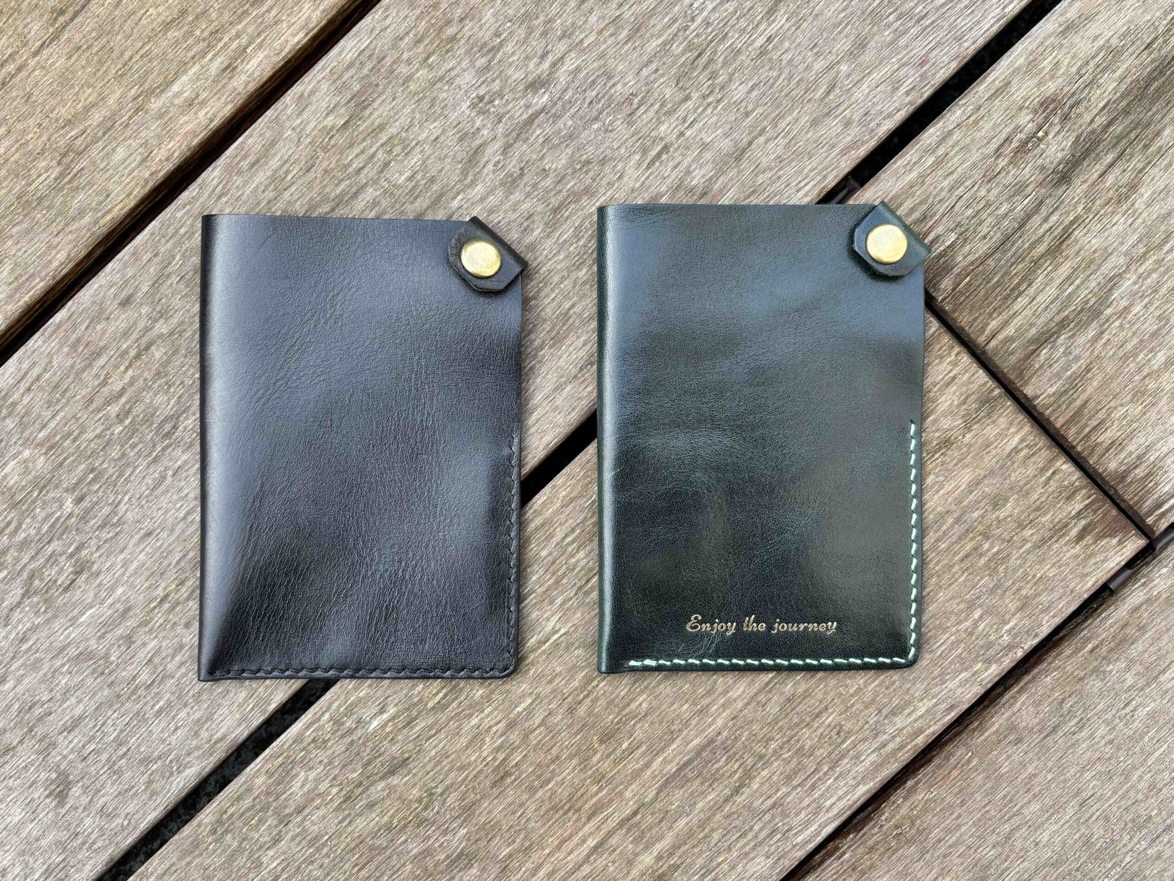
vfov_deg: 53.1
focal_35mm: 26
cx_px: 587
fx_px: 882
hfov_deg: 67.3
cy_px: 440
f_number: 1.6
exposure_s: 1/121
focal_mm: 5.96
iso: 40
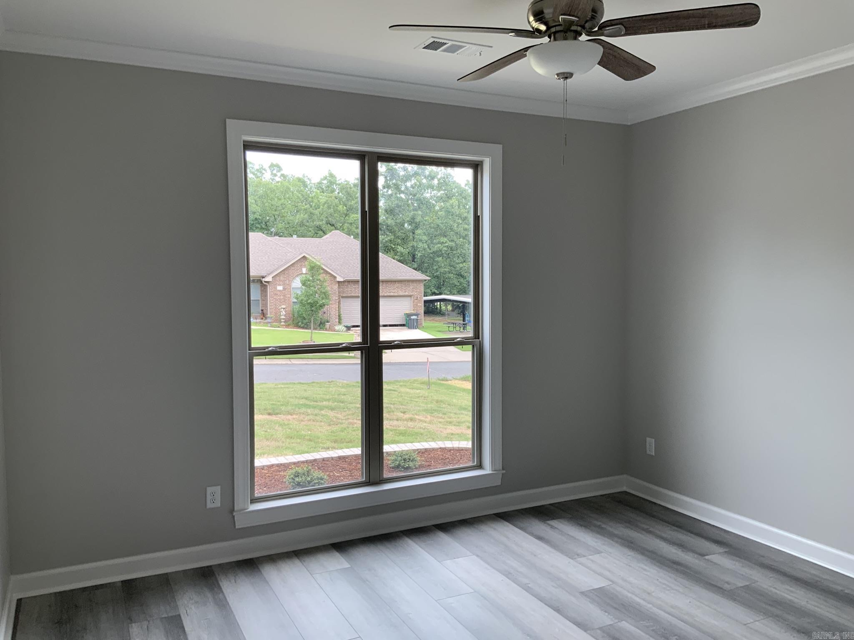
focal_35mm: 29
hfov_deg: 61.7
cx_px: 427
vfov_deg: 48.2
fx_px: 715
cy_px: 320
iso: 40
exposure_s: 1/120
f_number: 1.8
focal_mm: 3
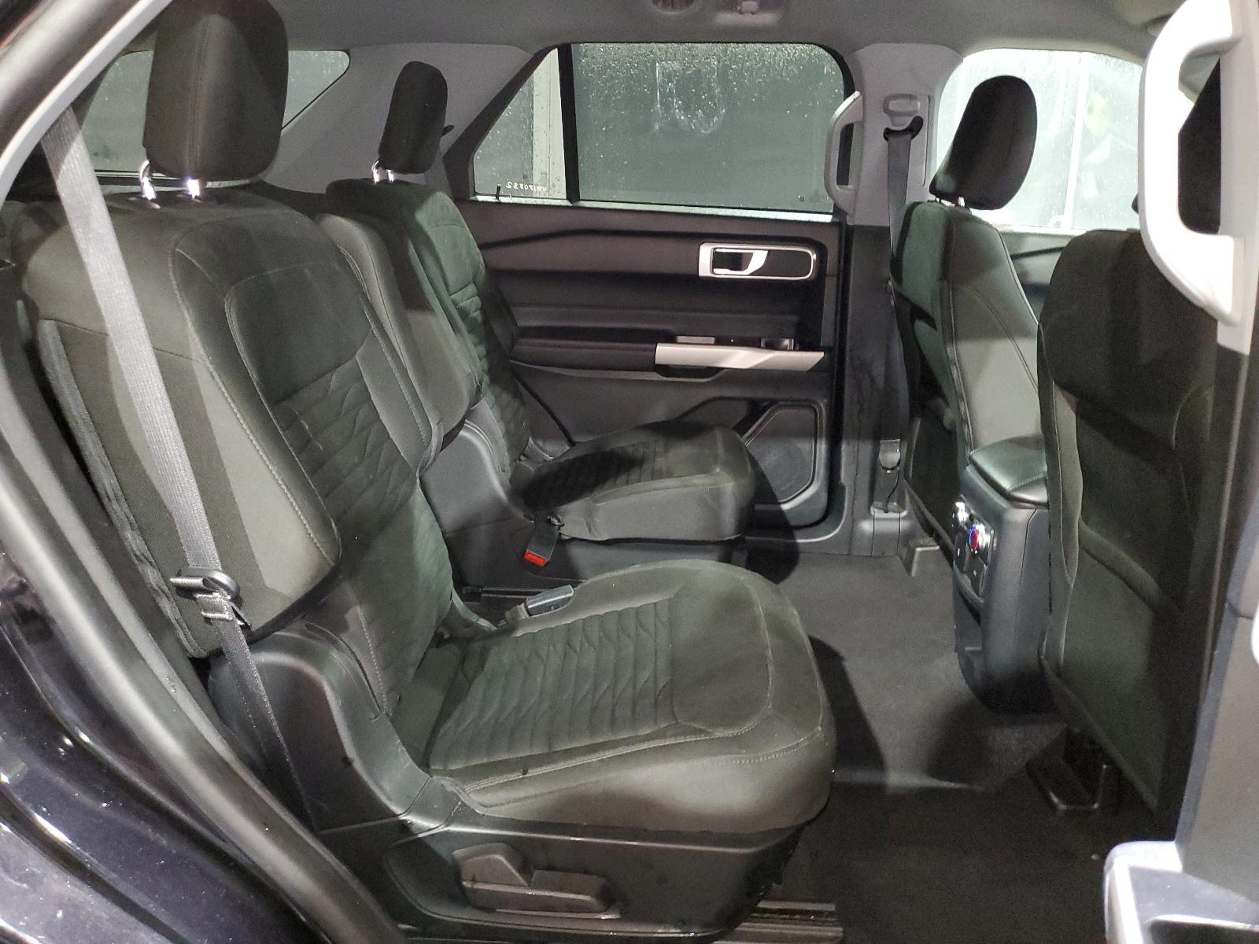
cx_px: 630
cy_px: 472
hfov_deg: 67.3
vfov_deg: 53.1
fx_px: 946
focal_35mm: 26
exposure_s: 1/15
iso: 552
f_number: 1.5
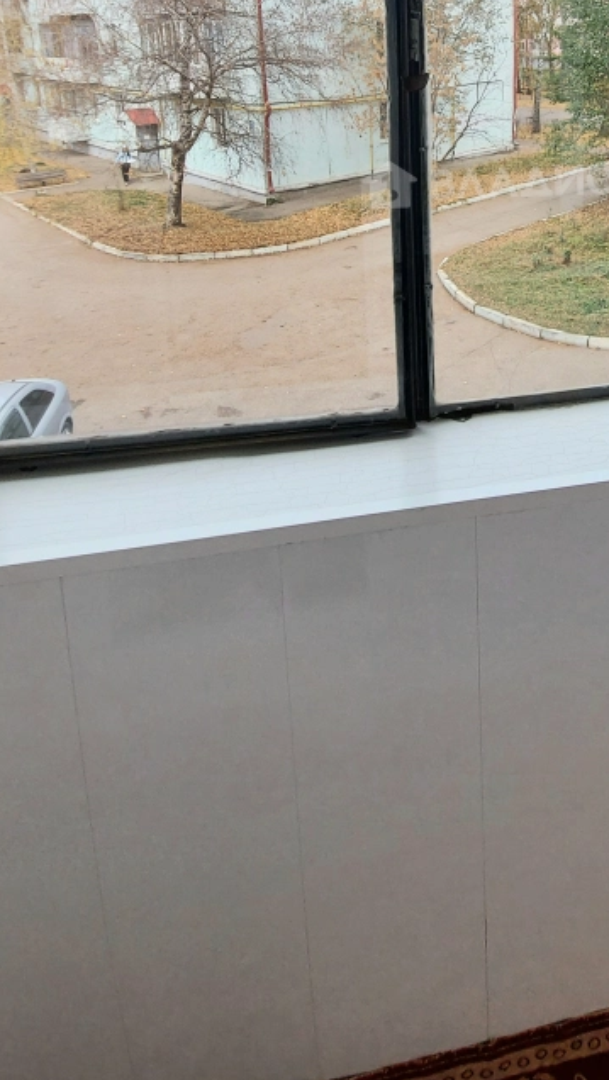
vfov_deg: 67.4
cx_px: 490
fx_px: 688
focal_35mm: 24
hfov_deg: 45.3
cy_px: 181
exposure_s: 1/417
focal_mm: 1.74
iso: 50
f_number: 2.2
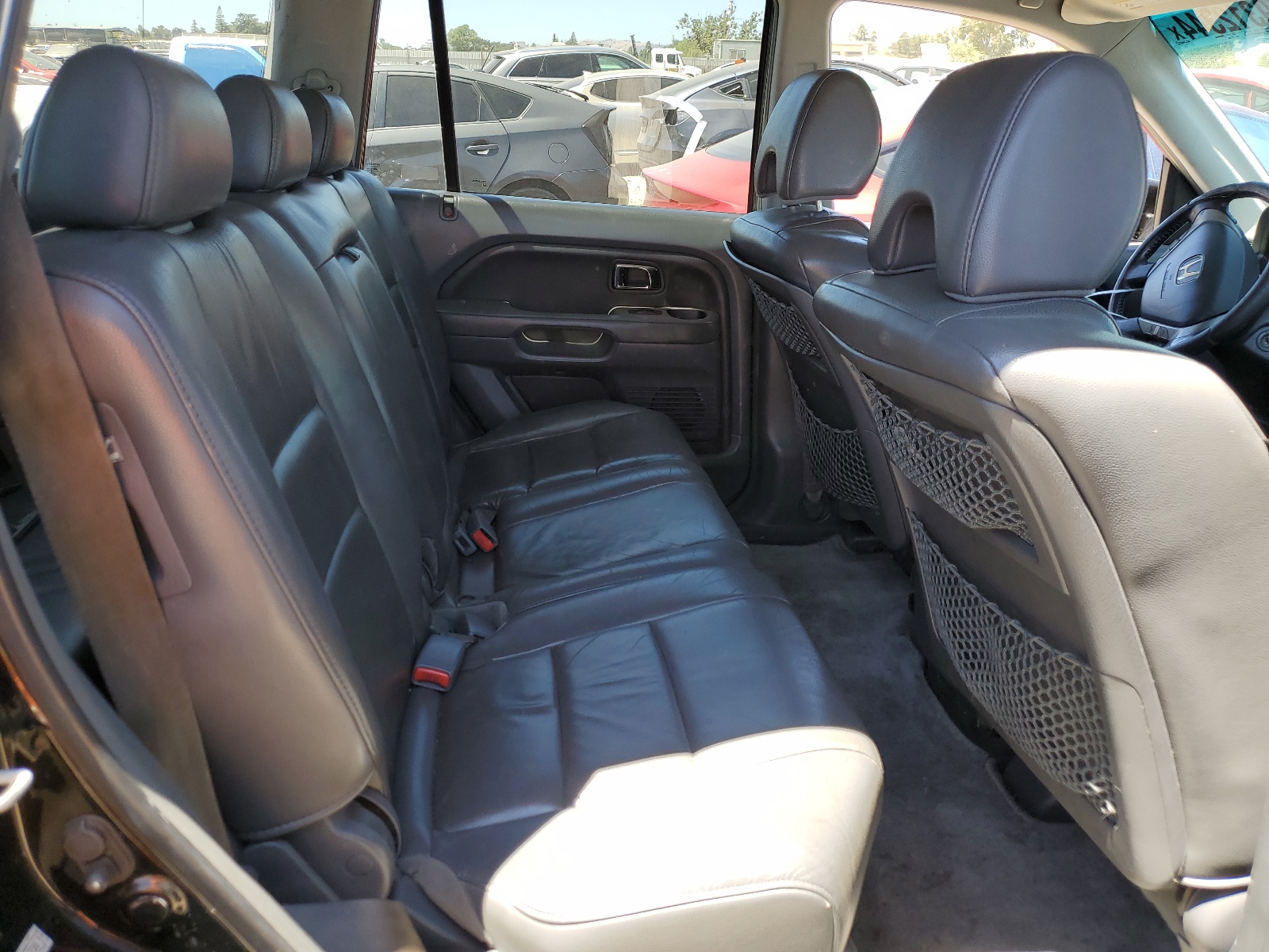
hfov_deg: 67.3
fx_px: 953
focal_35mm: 26
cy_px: 476
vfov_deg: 53.1
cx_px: 634
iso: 50
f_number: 1.5
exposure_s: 1/286
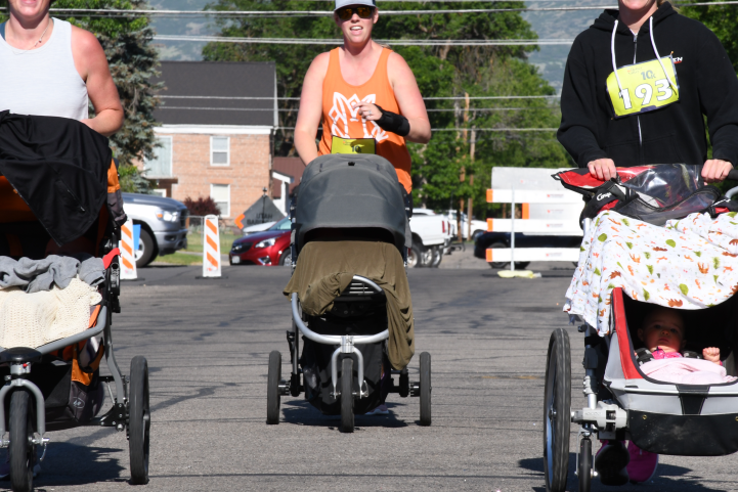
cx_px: 397
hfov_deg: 7.9
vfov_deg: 5.2
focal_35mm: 262
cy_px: 217
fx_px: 5372
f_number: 14
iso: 250
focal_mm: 140
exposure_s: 1/160
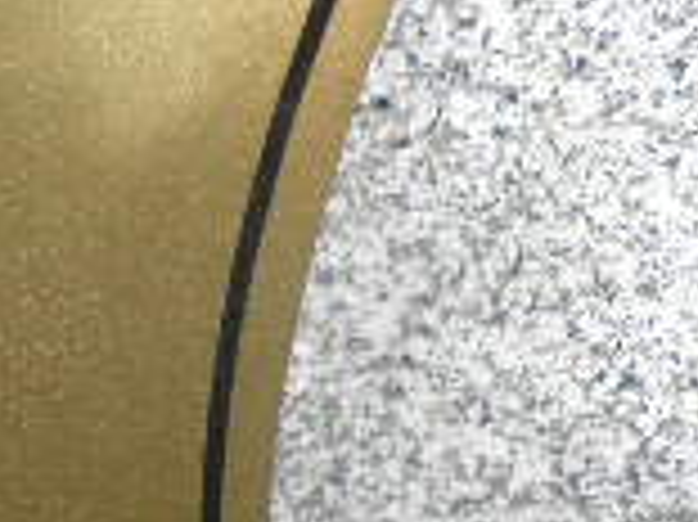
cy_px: 572
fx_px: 1995
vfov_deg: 14.6
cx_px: -369
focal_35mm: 99
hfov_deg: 17.7
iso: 64
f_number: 3.3
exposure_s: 1/250
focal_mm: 4.3
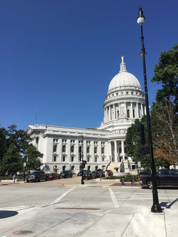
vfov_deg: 61.7
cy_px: 118
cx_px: 89
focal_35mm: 29
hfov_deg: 48.2
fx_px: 199
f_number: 2.2
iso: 32
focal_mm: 4.15
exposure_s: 1/3049
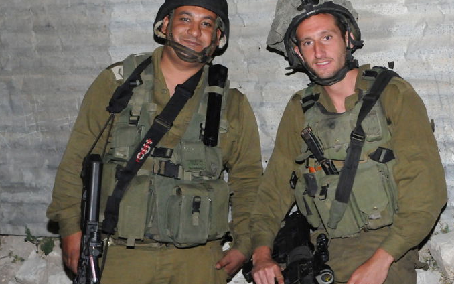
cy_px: 113
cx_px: 270
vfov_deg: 12.6
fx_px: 1284
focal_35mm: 104
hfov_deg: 20.0
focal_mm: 45
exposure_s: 1/100
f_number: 4.5
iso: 3200
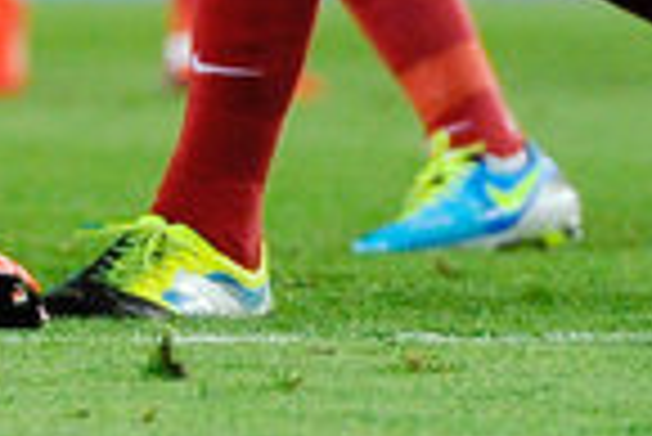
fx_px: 17712
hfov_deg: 2.1
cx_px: -546
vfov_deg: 1.4
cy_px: -580
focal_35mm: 977
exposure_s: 1/1000
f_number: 3.5
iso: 1600
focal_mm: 200
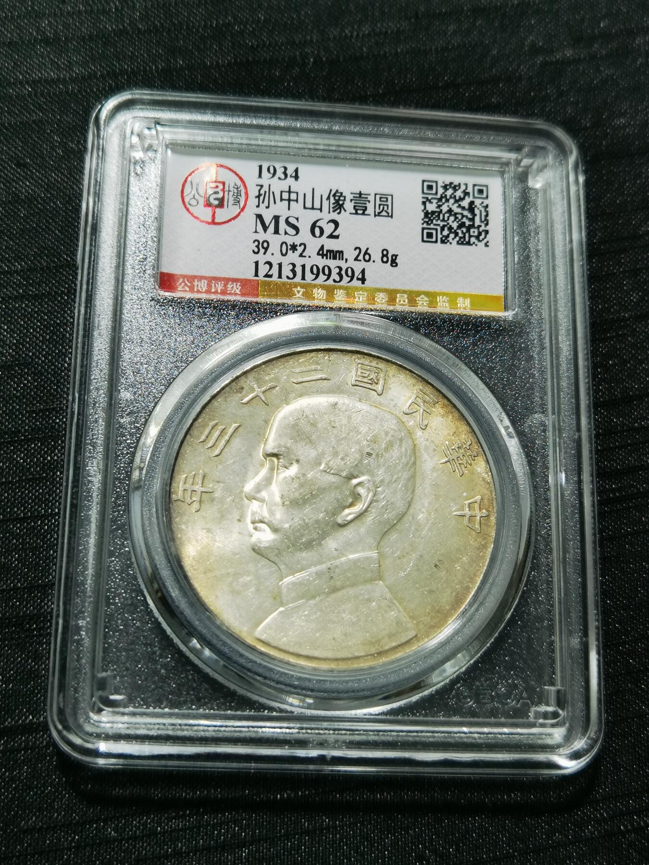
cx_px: 324
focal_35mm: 49
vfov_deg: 38.9
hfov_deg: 29.7
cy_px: 432
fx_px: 1225
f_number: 1.9
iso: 80
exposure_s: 1/100
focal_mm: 6.67
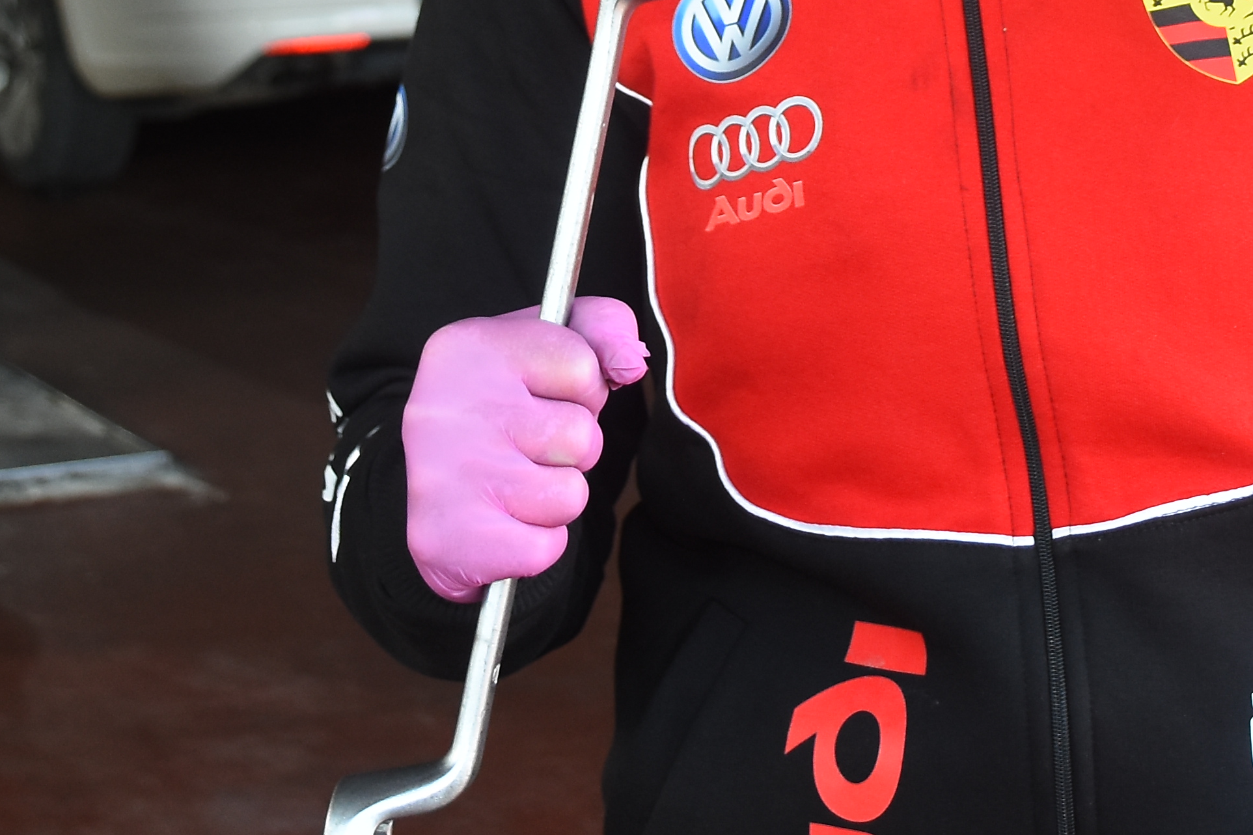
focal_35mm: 108
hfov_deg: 18.9
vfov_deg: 12.4
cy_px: -215
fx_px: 3743
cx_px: 842
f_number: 3.8
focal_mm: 23
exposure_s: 1/160
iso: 450
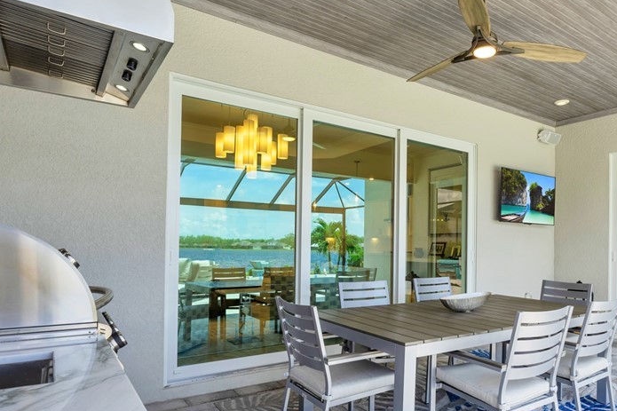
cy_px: 243
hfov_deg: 70.5
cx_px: 383
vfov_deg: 51.0
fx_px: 428
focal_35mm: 25
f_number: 9
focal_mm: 16
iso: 200
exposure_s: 1/40
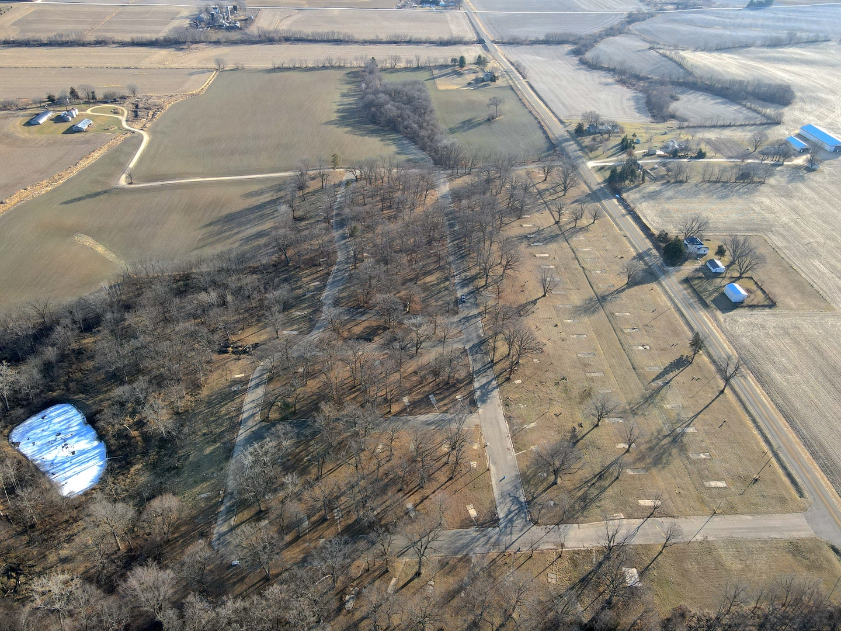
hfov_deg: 71.6
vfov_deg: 56.8
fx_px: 583
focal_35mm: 24
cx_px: 420
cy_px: 316
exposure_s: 1/350
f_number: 2.8
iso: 100
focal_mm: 4.5
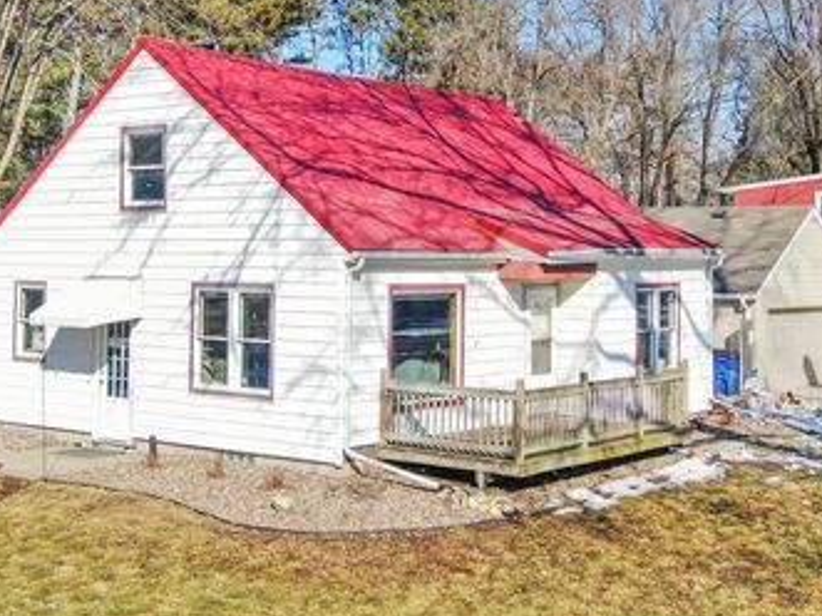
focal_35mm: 59
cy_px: 197
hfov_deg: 32.7
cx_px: 370
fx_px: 1401
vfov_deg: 24.7
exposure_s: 1/640
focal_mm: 6.77
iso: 100
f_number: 3.4
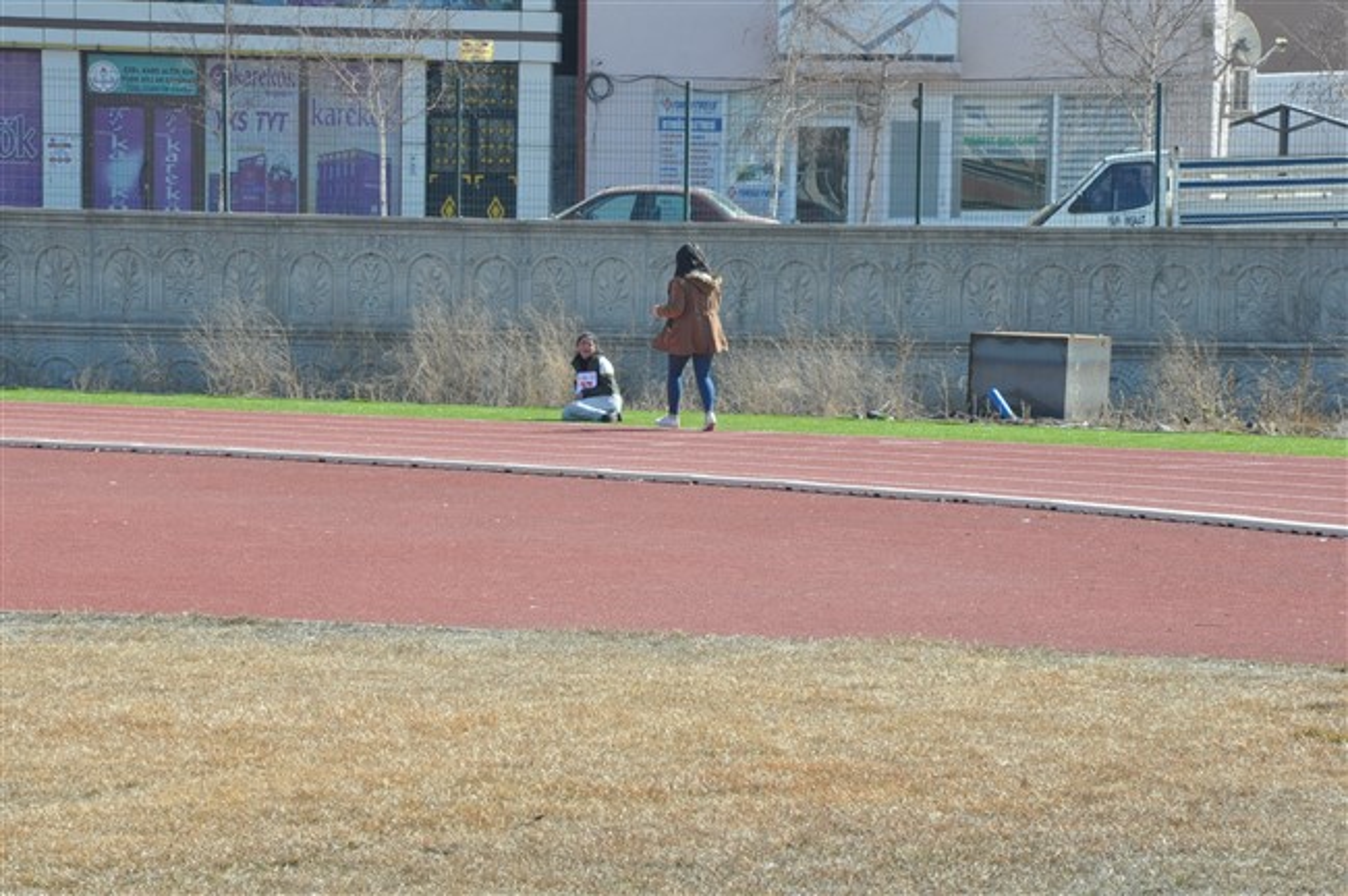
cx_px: 674
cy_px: 448
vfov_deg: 8.7
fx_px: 5891
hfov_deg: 13.1
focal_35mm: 158
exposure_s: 1/640
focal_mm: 105
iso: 1250
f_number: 13
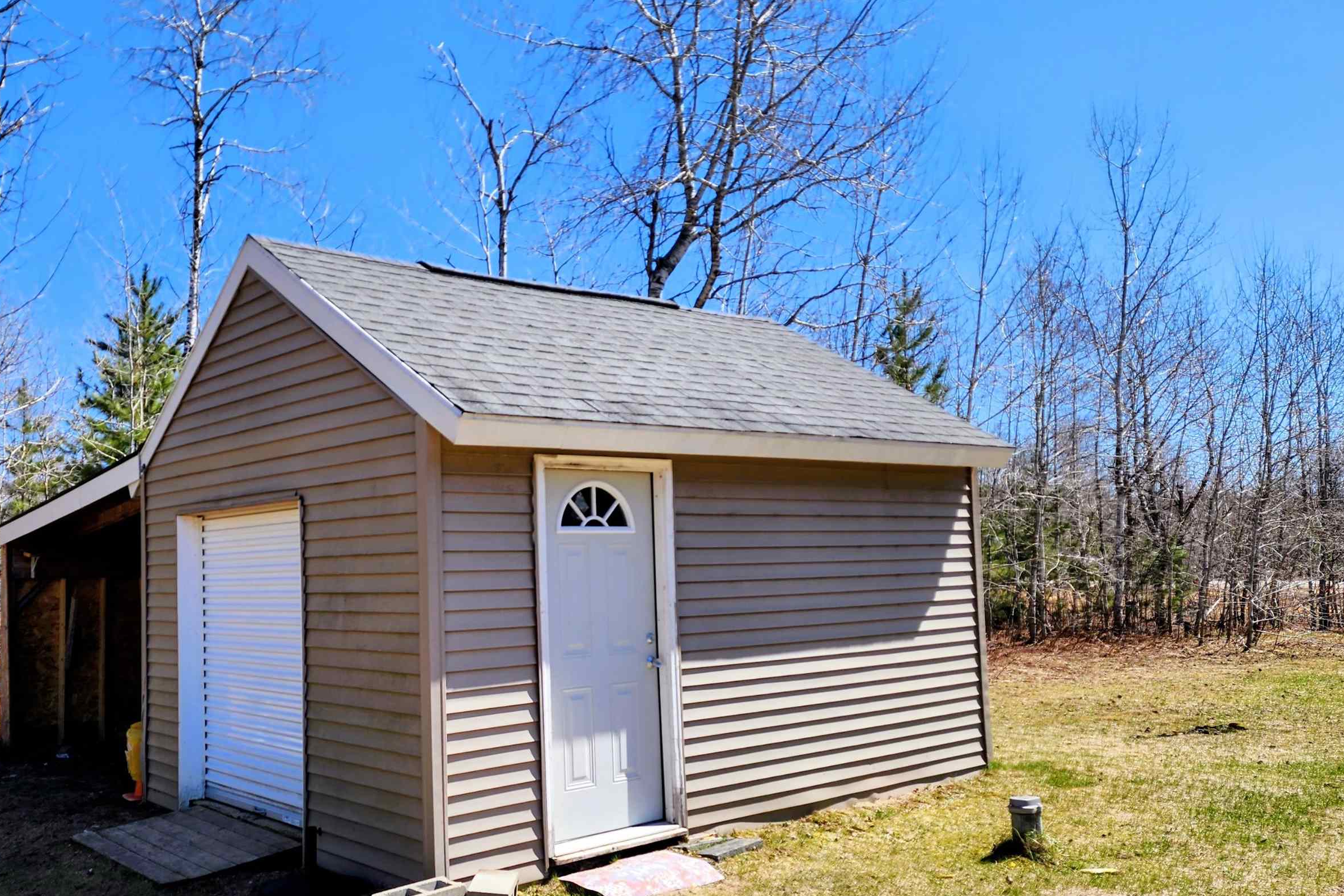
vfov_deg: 42.2
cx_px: 527
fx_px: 1157
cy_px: 517
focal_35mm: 31
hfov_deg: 59.7
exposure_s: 1/769
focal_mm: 6.4
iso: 12
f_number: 1.8
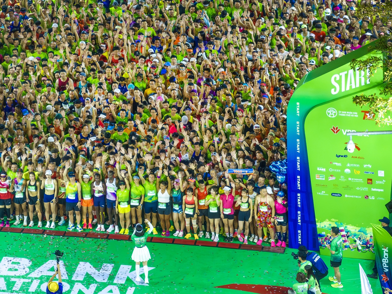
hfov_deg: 11.9
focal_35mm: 166
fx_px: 1879
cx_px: 196
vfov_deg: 8.9
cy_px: 147
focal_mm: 30.71
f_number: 3.4
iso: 800
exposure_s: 1/60
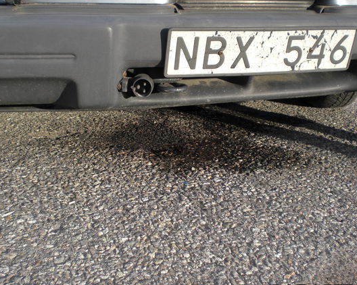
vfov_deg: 33.4
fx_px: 475
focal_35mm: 45
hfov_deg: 41.2
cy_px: 133
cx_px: 168
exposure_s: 1/200
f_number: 3.1
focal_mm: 6.3
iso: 64
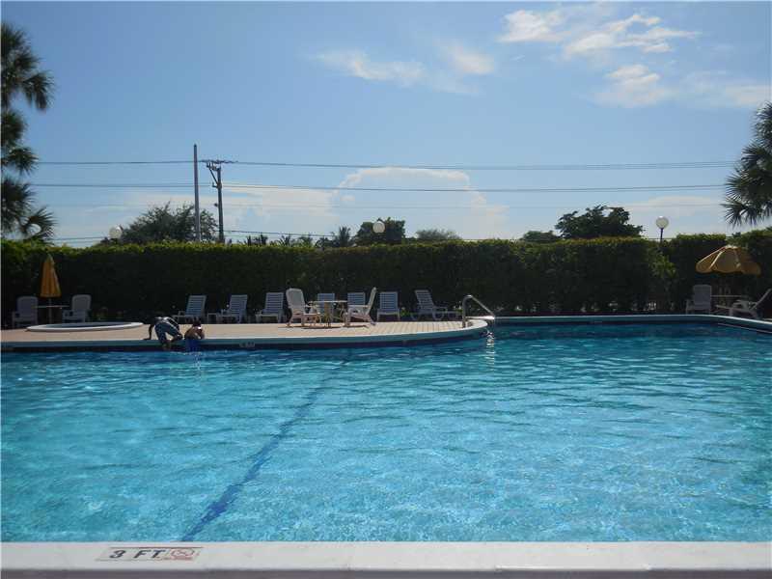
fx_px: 736
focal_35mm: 33
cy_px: 290
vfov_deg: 42.9
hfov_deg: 55.4
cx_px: 386
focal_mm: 5.9
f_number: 7.4
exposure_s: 1/1000
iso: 125
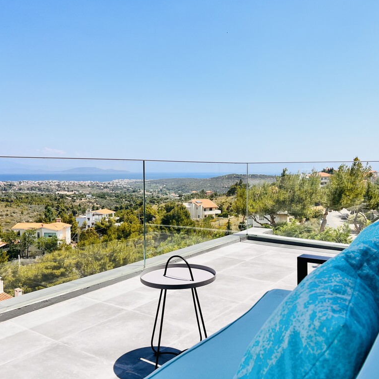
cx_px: 198
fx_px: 384
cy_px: 189
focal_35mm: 31
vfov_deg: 52.5
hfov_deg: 52.5
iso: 50
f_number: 1.5
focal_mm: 5.7
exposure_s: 1/6211
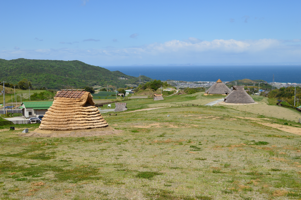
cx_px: 150
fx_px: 300
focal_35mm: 36
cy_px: 100
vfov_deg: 36.7
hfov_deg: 53.2
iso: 100
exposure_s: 1/320
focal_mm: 24
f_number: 9
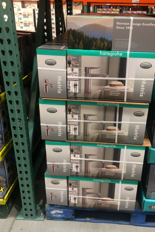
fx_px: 219
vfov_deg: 55.8
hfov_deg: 38.8
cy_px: 111
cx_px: 92
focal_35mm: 34
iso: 125
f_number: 2.2
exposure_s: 1/30
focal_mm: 4.15
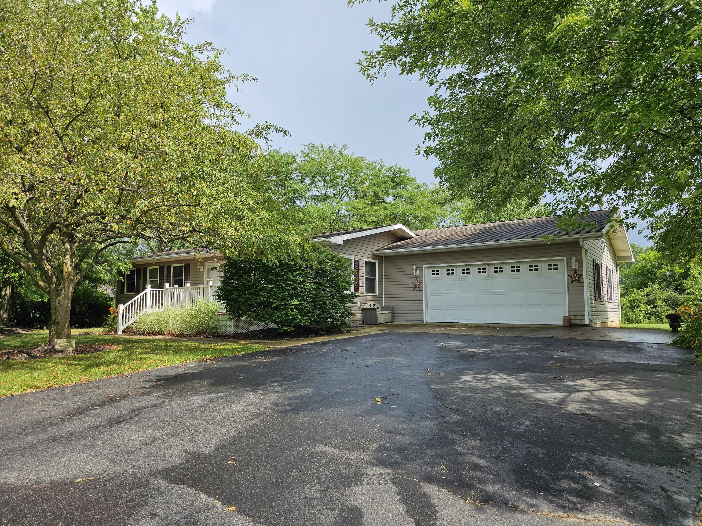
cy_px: 263
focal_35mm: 23
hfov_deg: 73.9
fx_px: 466
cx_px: 351
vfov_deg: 58.9
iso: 25
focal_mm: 6.3
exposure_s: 1/1002
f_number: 1.7
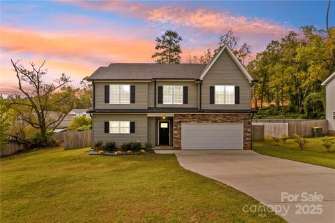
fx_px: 205
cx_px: 168
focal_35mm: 22
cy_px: 112
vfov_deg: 57.2
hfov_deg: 78.6
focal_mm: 8.38
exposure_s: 1/1250
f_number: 2.8
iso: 100
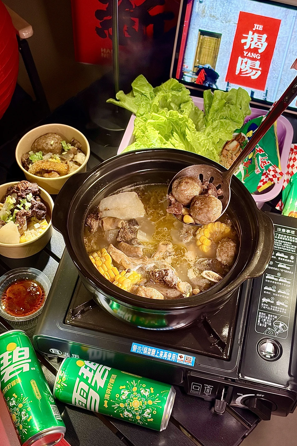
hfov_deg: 24.6
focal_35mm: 55
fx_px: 681
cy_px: 222
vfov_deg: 36.2
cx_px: 142
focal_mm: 5.96
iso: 160
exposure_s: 1/40
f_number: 1.6
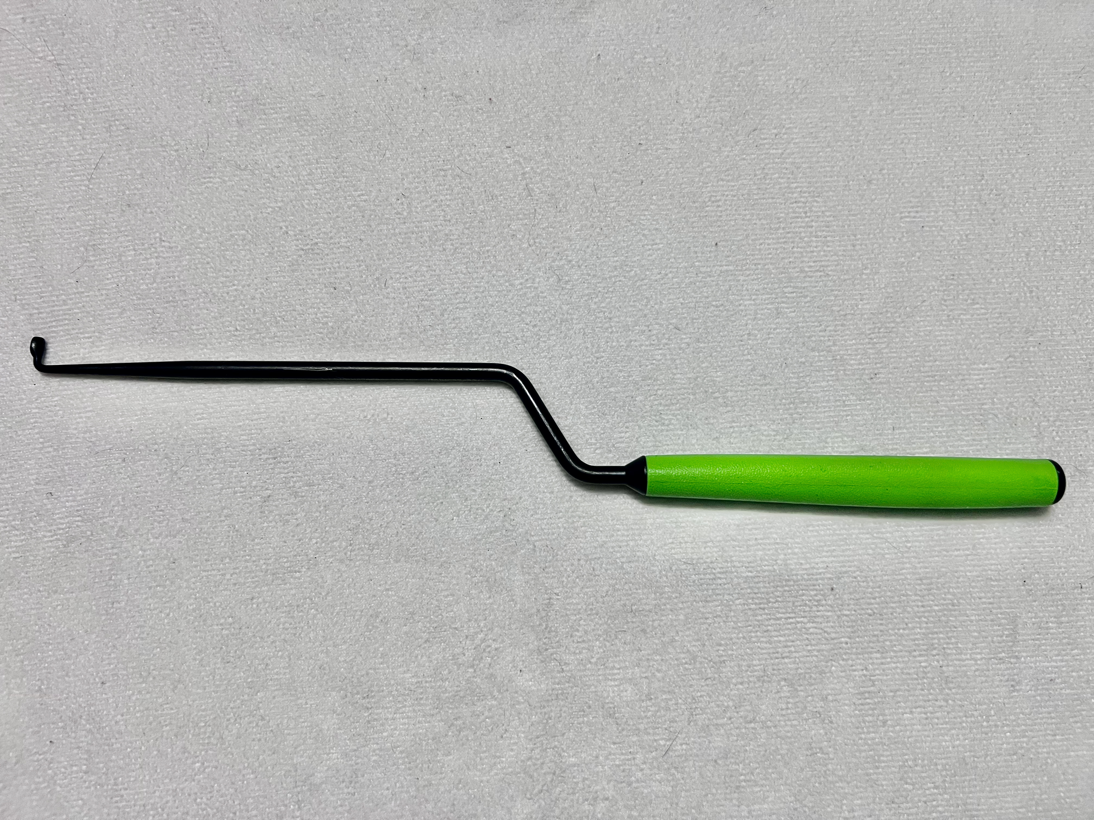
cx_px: 547
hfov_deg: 67.3
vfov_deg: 53.1
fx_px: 822
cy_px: 410
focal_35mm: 26
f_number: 1.5
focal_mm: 5.7
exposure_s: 1/60
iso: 160
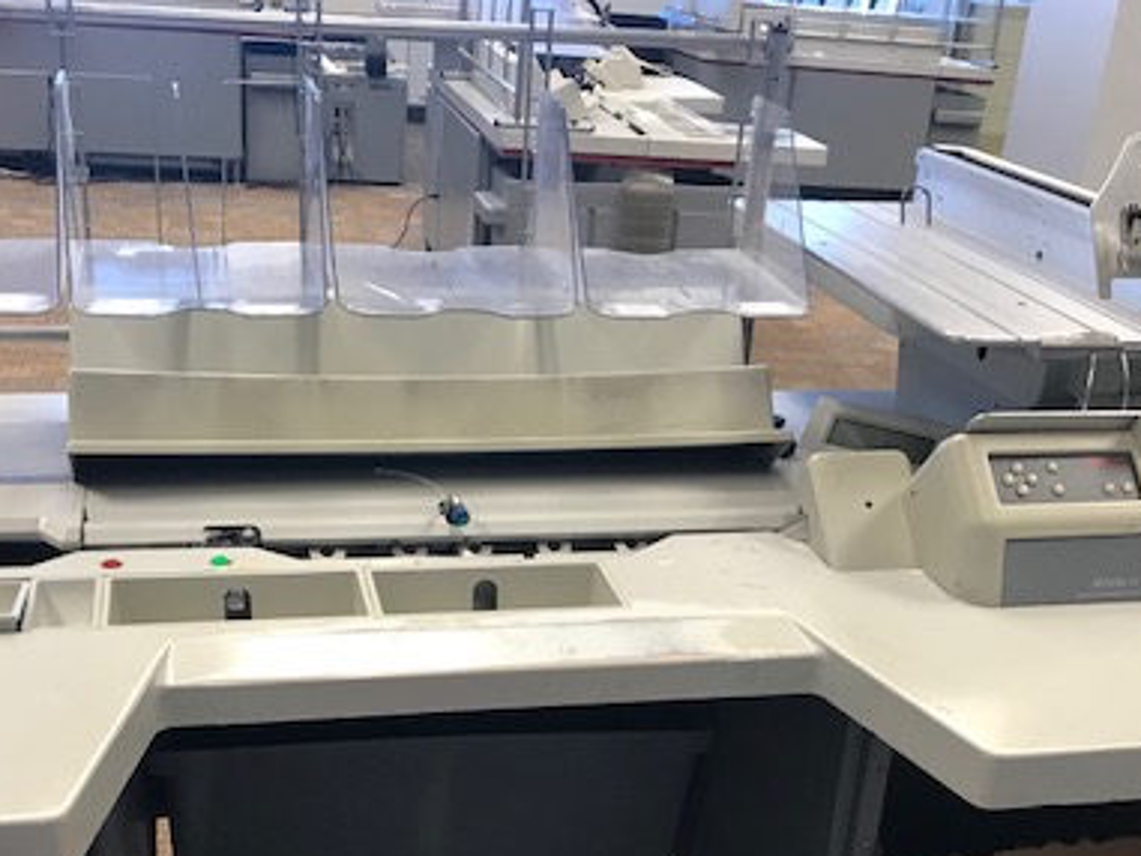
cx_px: 563
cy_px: 682
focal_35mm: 47
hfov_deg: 40.4
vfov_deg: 30.2
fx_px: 1550
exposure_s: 1/30
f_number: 1.8
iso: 40
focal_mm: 3.99
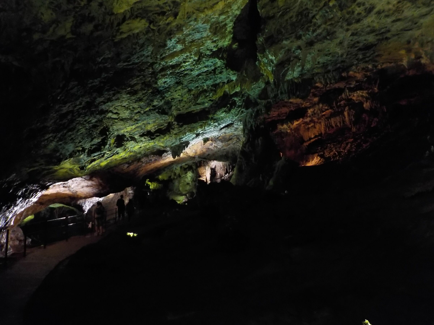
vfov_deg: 46.8
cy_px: 162
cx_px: 217
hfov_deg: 60.0
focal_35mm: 30
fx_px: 376
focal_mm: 4.1
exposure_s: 1/15
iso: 1600
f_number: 3.3
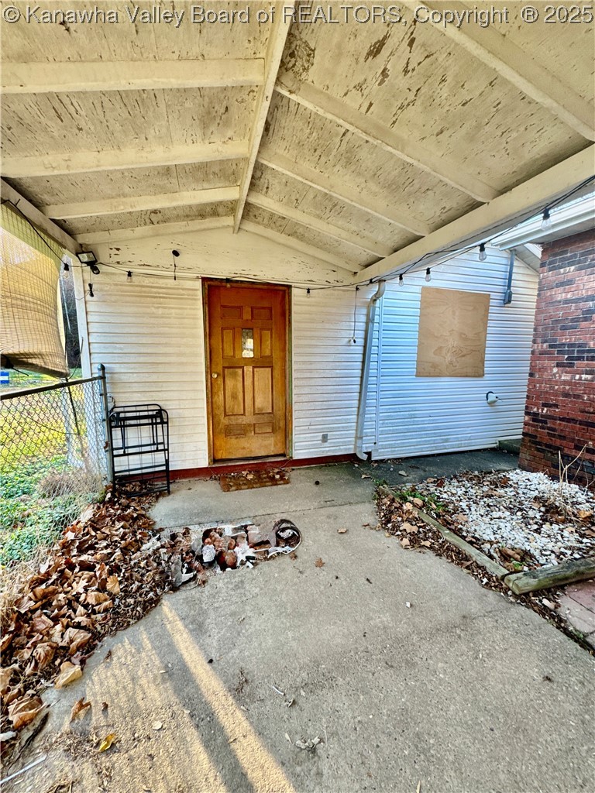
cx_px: 298
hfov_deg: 85.7
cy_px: 396
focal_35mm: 14
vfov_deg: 102.1
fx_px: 321
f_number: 2.2
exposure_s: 1/99
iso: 100
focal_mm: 2.22
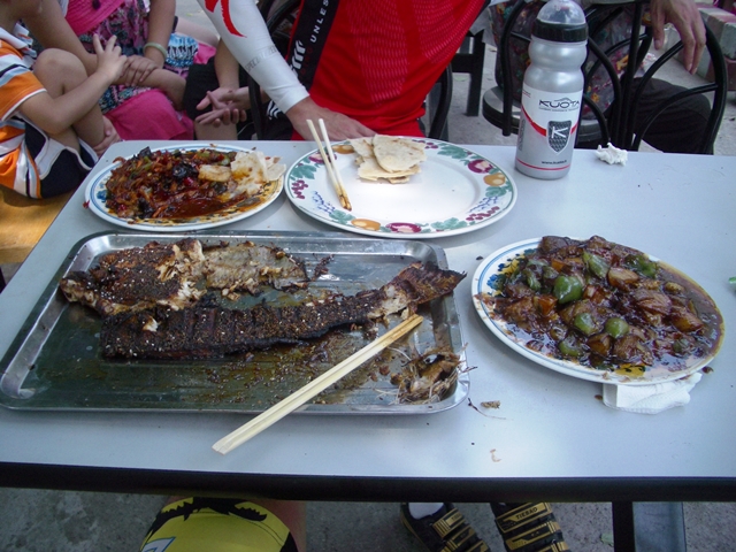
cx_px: 368
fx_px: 744
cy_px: 276
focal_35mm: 35
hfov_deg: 52.6
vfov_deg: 40.7
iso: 50
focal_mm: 5.8
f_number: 2.6
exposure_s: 1/250
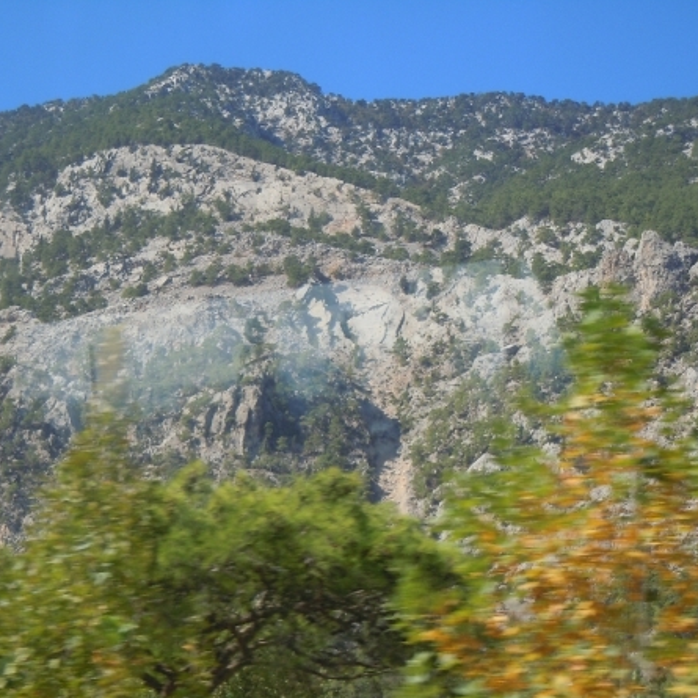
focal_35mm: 106
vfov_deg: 16.4
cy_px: 351
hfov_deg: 16.4
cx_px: 267
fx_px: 2418
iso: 100
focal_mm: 16
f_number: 4.4
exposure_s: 1/250
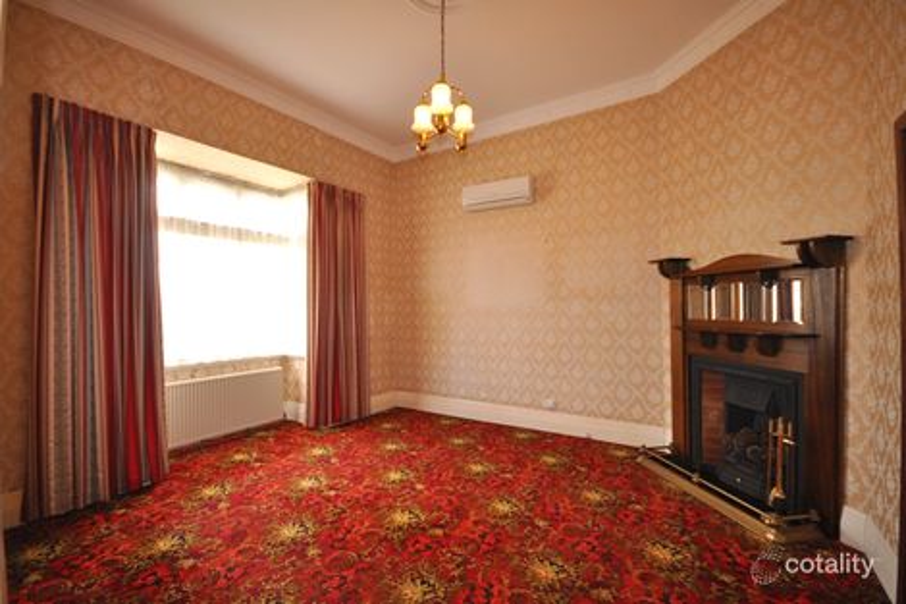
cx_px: 453
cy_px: 302
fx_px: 377
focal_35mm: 15
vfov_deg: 77.3
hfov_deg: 100.4
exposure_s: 1/60
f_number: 4
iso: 800
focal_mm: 10
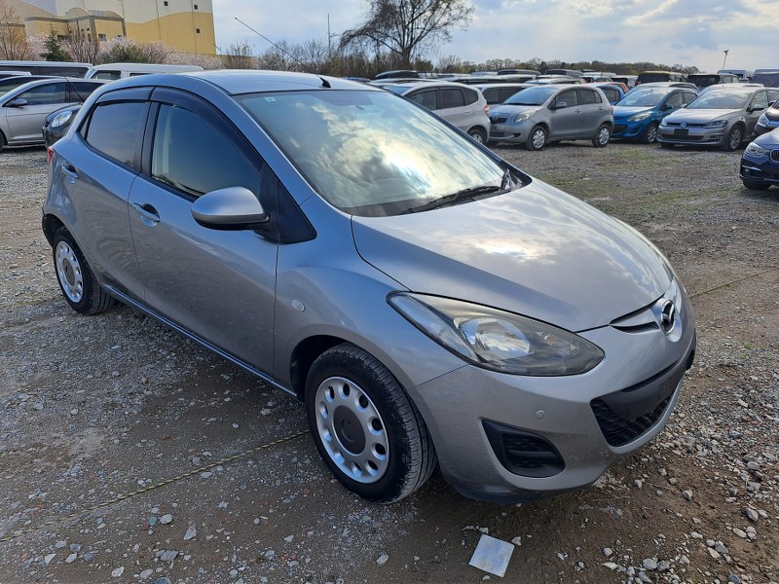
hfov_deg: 71.6
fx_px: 540
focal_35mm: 24
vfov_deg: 56.8
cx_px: 390
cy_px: 292
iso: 50
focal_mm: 5.23
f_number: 1.8
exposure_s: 1/1153
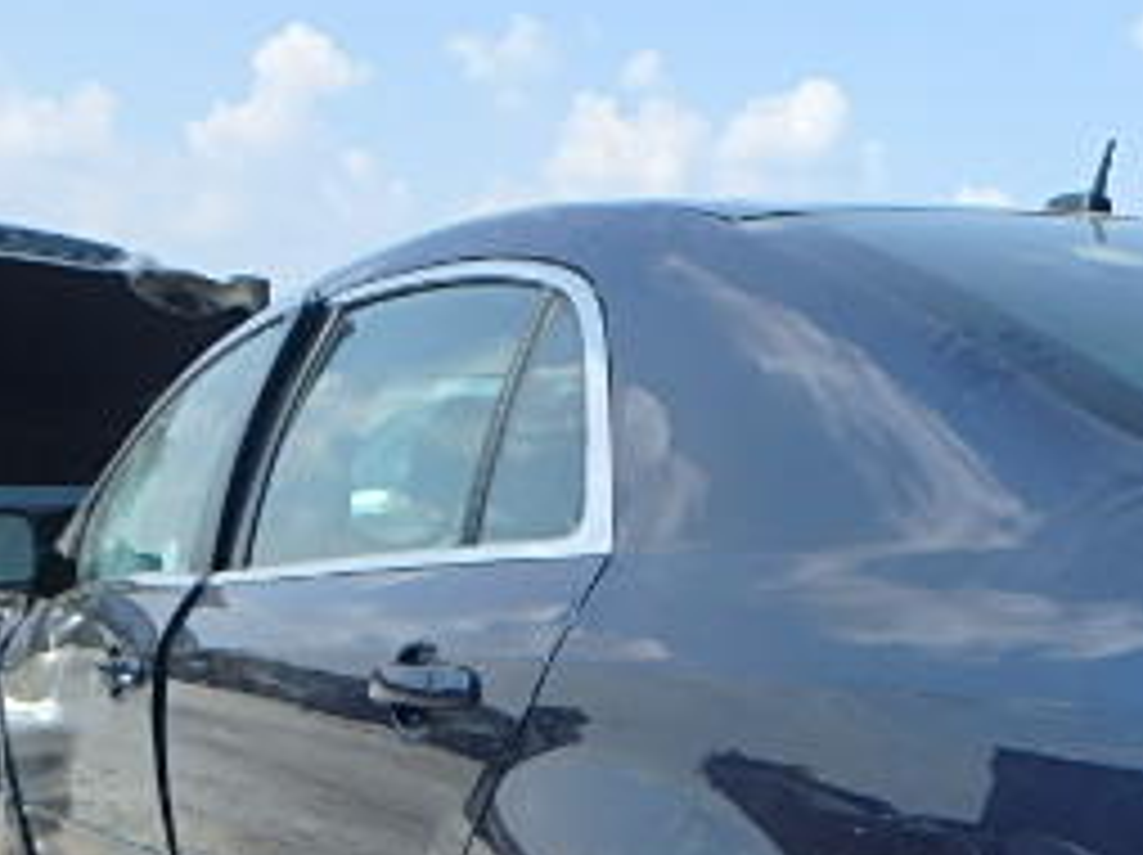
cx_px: 1215
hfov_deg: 32.4
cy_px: 950
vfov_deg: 25.4
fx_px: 1748
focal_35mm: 53
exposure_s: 1/1000
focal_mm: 3.7
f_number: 3.5
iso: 125
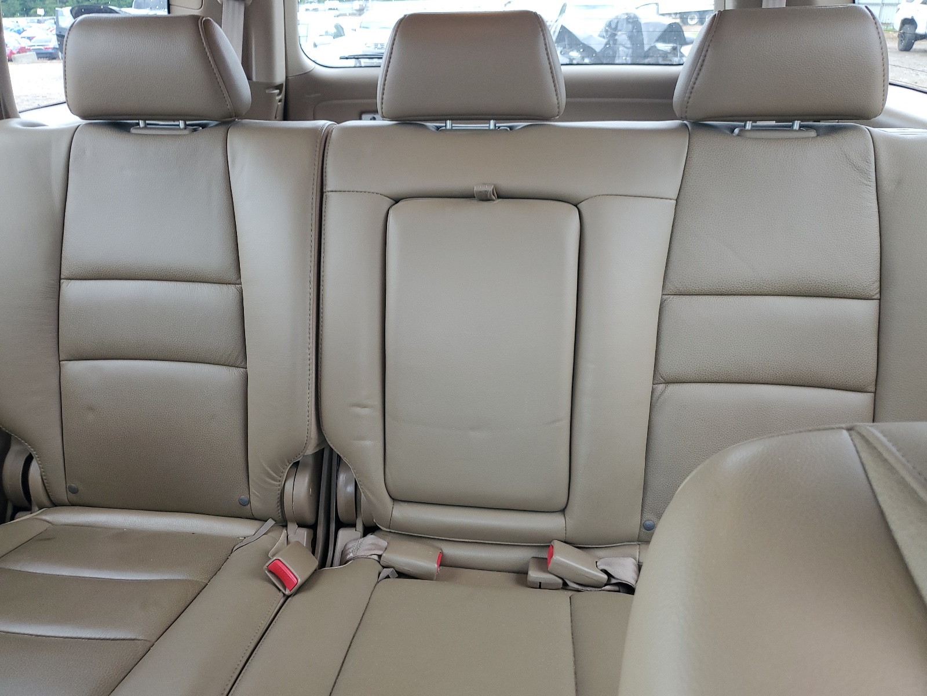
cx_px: 464
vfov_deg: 53.1
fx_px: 696
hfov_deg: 67.3
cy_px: 348
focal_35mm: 26
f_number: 1.5
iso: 82
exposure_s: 1/60.2
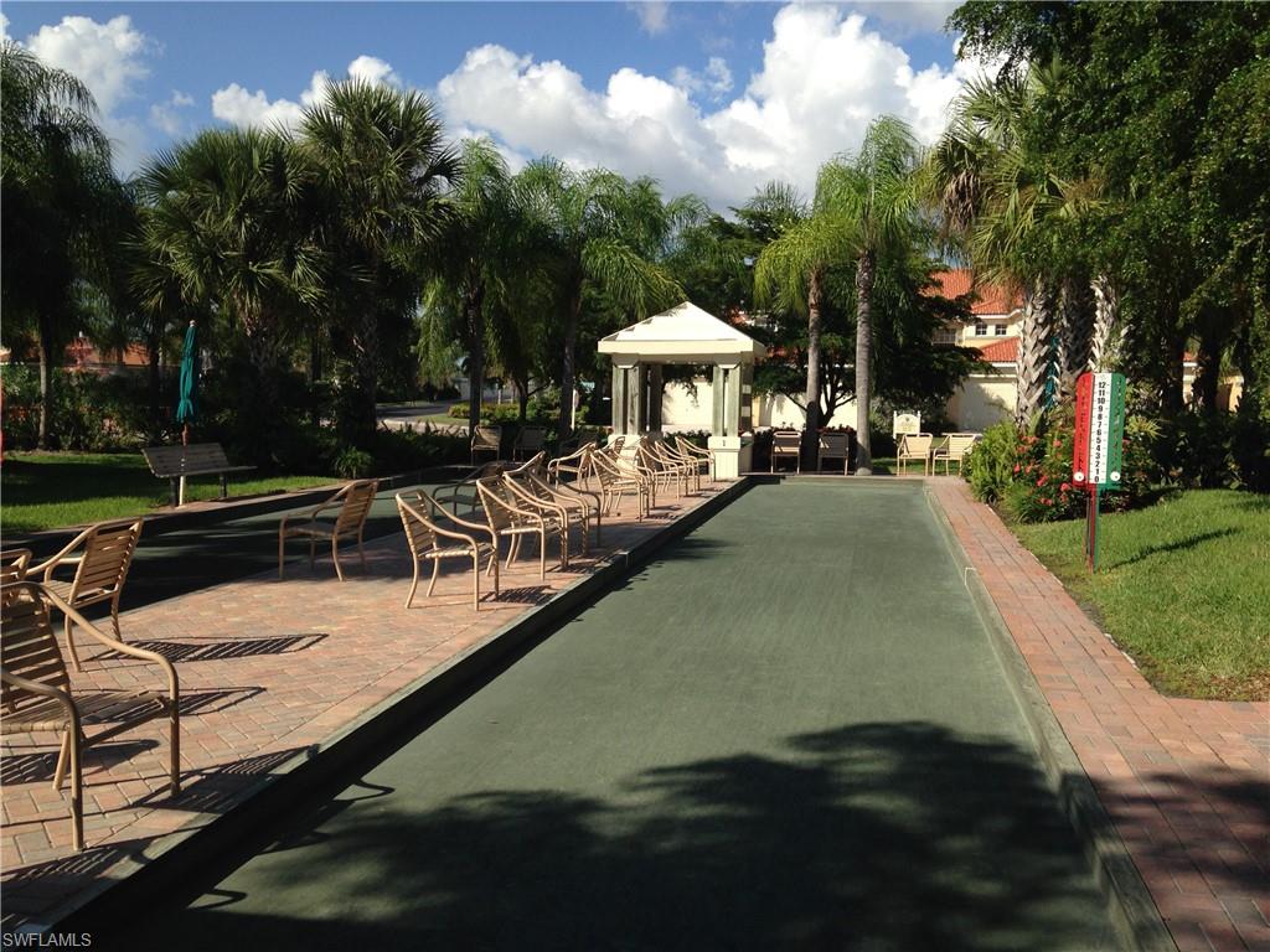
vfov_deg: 42.9
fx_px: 1211
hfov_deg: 55.4
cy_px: 476
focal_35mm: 33
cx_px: 635
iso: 50
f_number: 2.4
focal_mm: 4.12
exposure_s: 1/1642
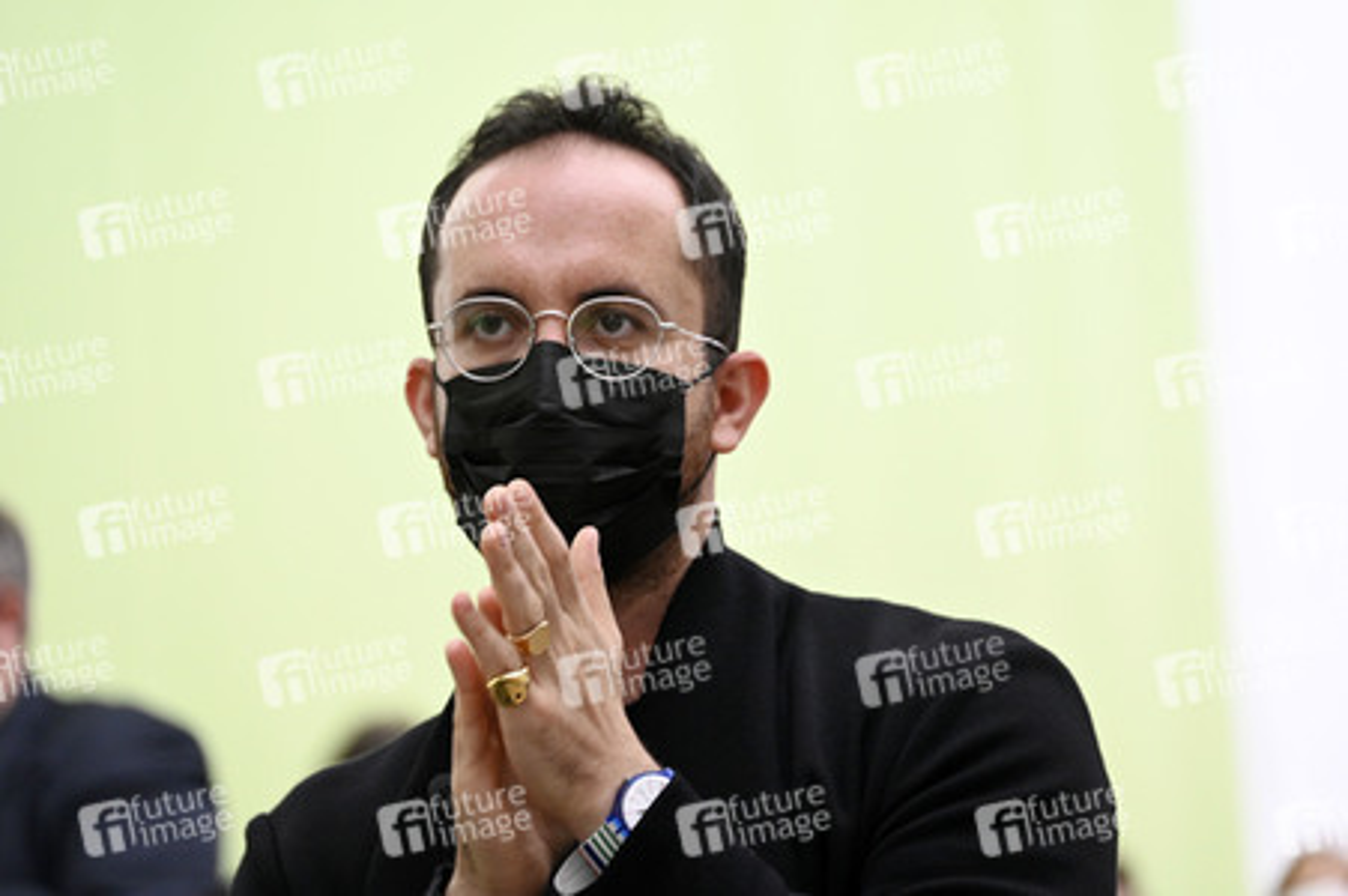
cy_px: 448
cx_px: 674
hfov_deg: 6.9
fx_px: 11225
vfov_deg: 4.6
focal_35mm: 300
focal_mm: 300
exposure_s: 1/200
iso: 4000
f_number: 5.6
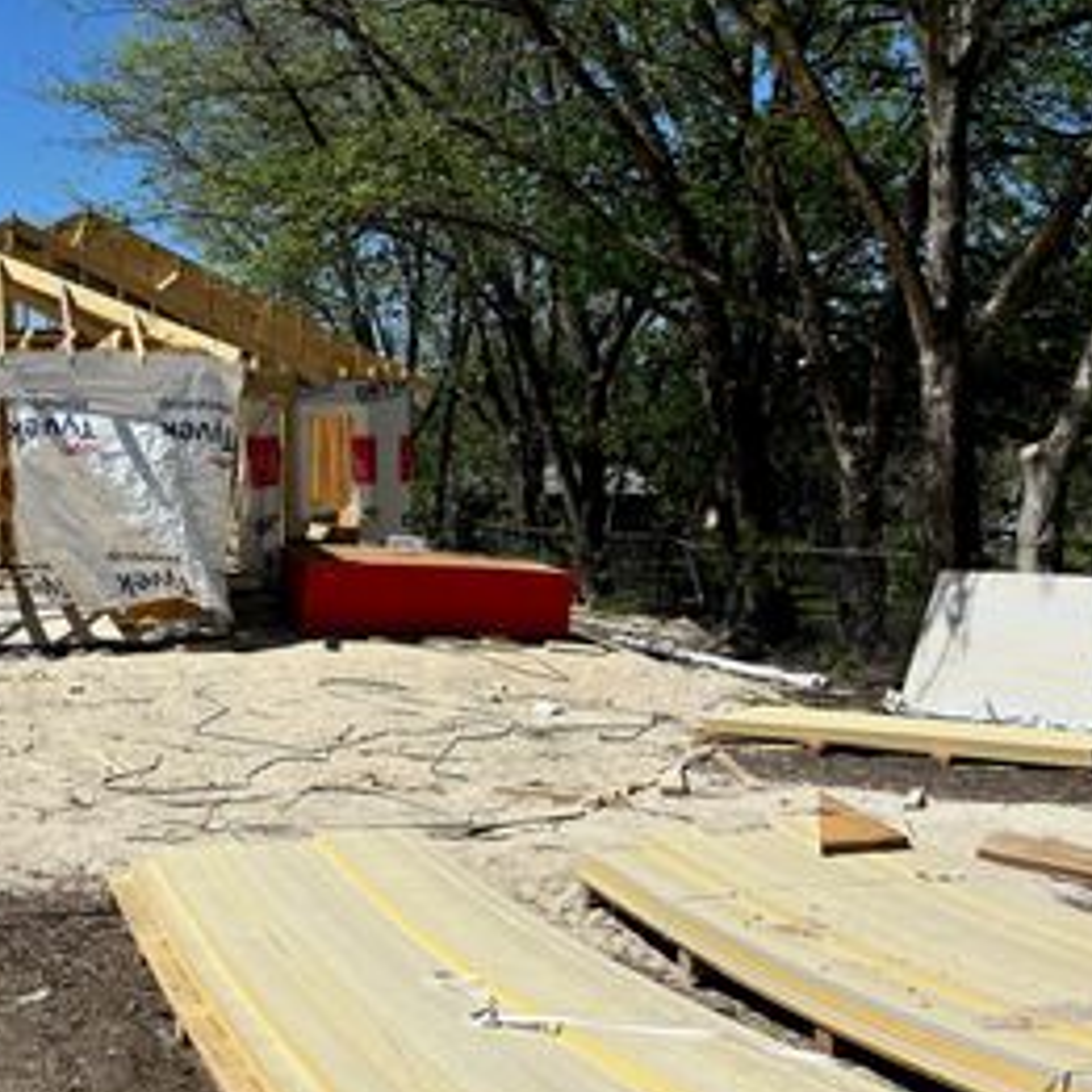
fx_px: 1570
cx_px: 176
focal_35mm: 44
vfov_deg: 38.2
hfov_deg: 36.6
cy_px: 433
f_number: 1.6
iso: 50
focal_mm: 5.96
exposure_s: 1/5618
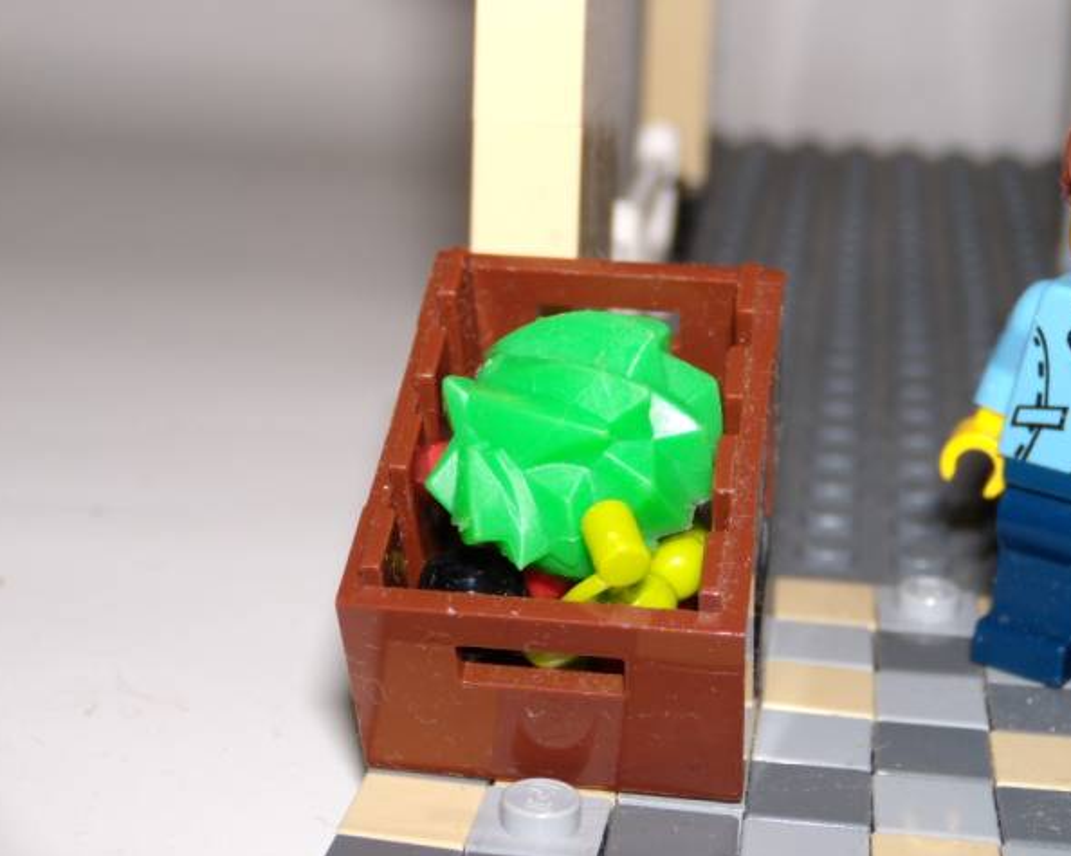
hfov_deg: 31.0
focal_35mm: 61
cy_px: 431
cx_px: 564
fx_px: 1933
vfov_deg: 25.0
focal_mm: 10.4
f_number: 4
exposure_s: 1/30
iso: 80
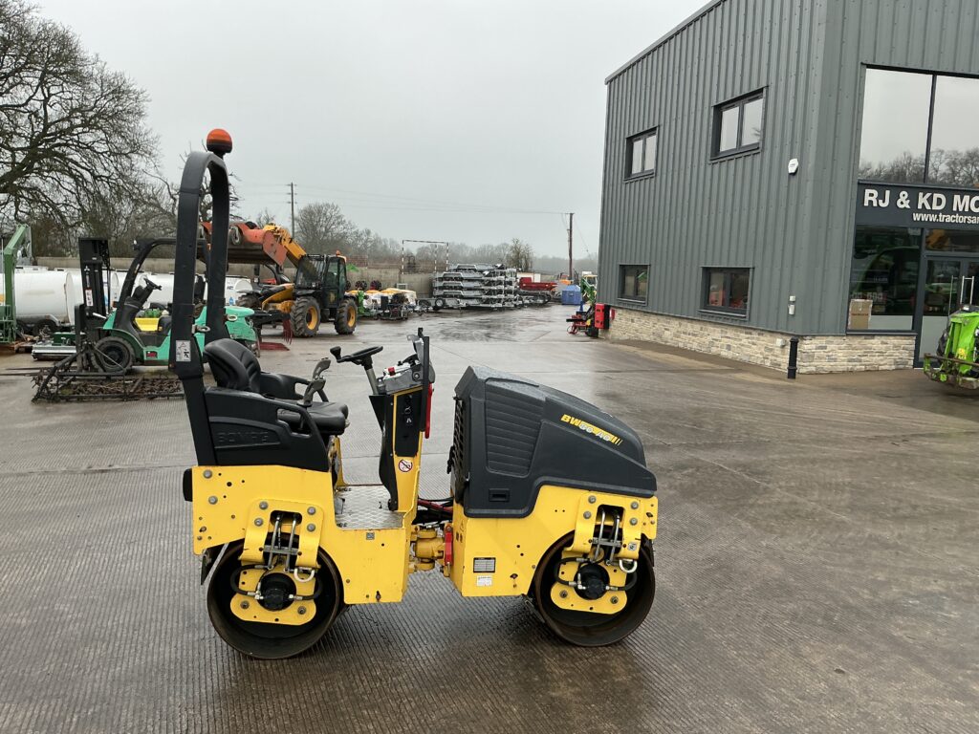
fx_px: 792
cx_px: 490
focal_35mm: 28
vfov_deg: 49.7
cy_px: 367
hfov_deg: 63.4
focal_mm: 3
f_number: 1.8
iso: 25
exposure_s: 1/450
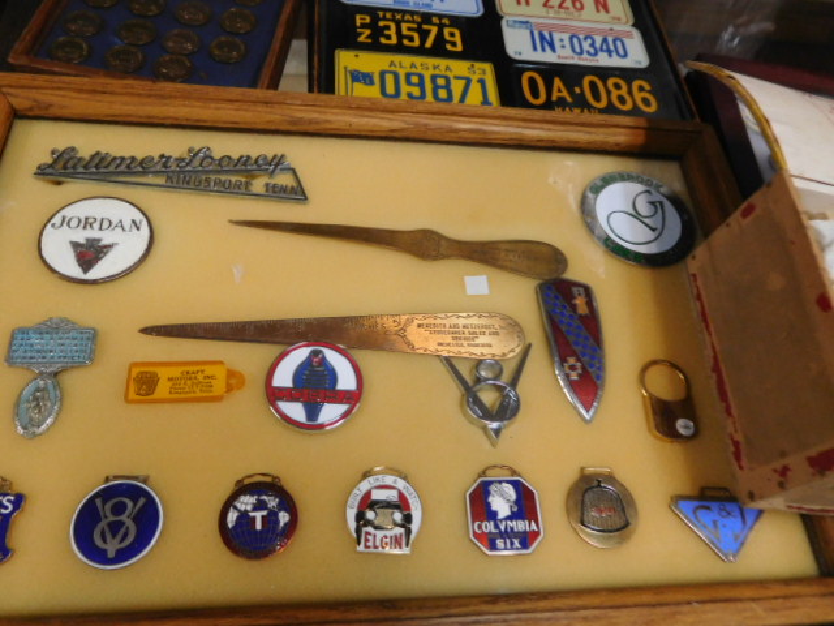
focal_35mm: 25
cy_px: 313
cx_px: 417
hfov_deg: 69.4
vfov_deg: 54.9
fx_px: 602
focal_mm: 4.5
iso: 400
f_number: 3.4
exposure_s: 1/25
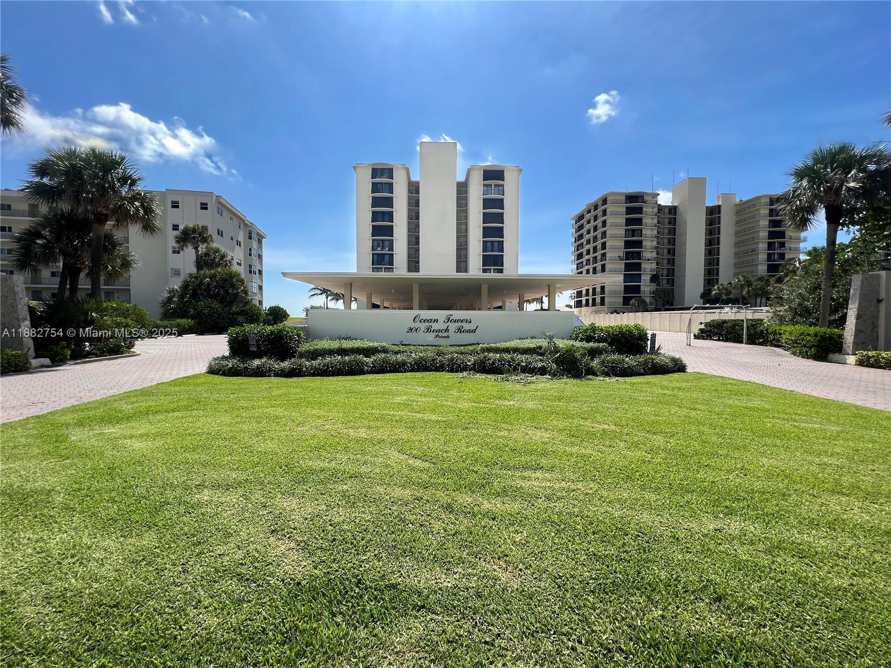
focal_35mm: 13
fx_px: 335
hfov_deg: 106.2
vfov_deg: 89.9
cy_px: 334
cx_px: 446
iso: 32
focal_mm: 1.57
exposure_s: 1/1597
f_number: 1.8
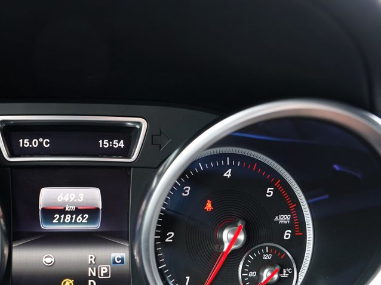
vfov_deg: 38.2
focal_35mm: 37
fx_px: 407
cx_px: 100
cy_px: 193
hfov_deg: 48.4
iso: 1000
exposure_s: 1/60
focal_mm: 24
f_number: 4
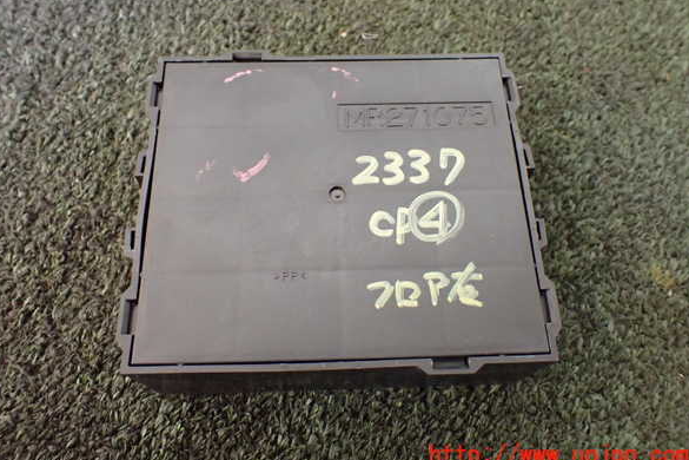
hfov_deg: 58.7
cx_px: 342
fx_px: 612
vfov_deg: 41.1
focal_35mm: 32
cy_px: 205
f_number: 2.3
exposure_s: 1/125
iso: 800
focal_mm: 5.4
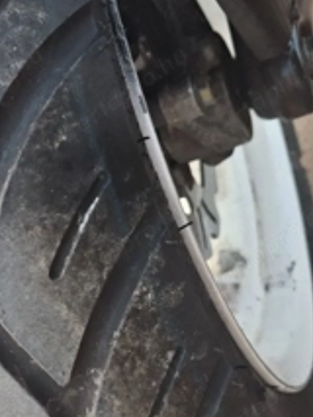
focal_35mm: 47
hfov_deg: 29.5
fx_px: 566
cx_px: 25
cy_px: 272
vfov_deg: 40.0
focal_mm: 4.69
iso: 50
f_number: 1.8
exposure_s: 1/100
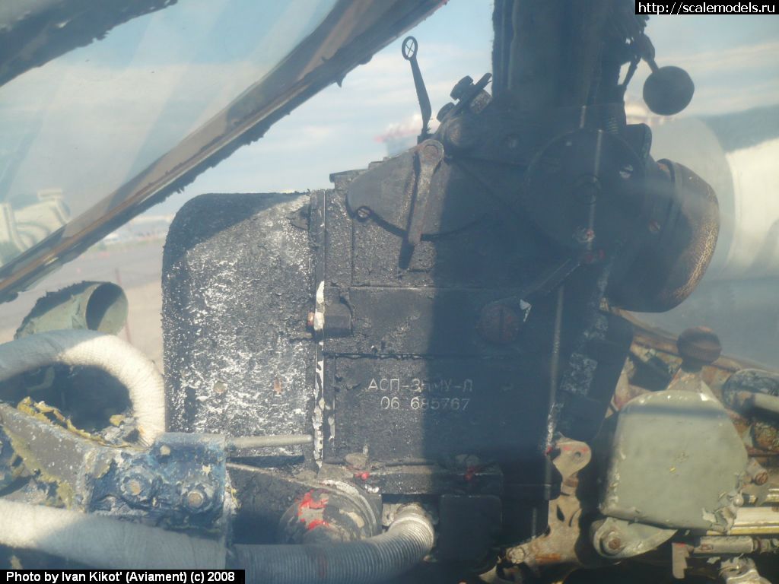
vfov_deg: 40.7
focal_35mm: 35
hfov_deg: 52.6
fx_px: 788
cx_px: 390
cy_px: 292
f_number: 2.8
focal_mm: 5.8
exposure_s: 1/800
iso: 100
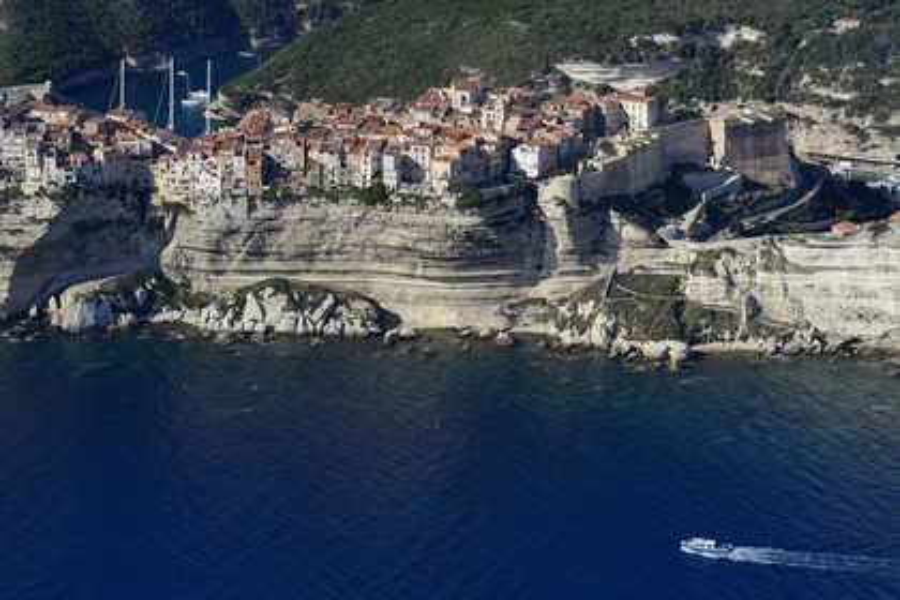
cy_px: 300
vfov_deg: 11.2
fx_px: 3050
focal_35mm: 122
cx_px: 450
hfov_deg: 16.8
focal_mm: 122
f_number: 10
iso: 400
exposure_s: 1/800
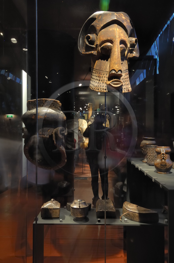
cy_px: 132
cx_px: 87
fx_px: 218
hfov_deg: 43.5
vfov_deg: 62.0
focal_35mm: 30
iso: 100
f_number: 9
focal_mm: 20
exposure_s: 2
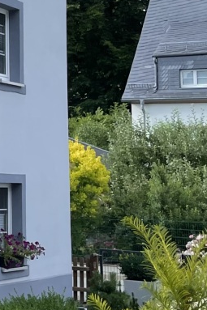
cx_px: -326
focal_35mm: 106
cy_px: 81
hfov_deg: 10.6
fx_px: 915
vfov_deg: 19.2
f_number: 1.6
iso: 32
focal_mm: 4.2
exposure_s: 1/1435
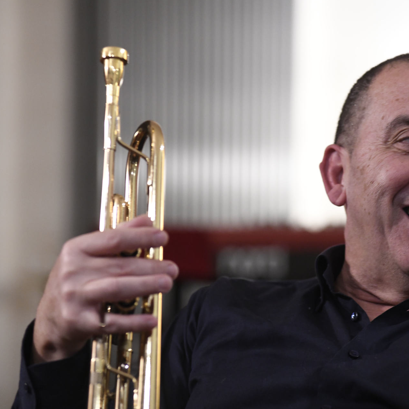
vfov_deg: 10.1
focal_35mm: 173
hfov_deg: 10.1
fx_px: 2313
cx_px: 255
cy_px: 204
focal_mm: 135
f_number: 3.5
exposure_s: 1/60
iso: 5000
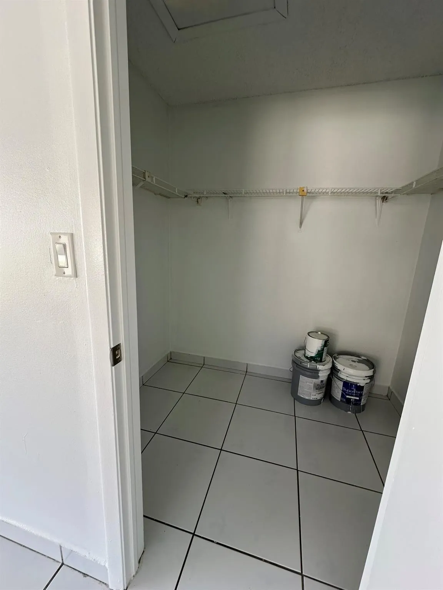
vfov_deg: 102.1
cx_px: 222
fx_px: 239
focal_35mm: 14
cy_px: 295
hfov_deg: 85.7
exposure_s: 1/99
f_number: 2.2
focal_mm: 2.22
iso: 100
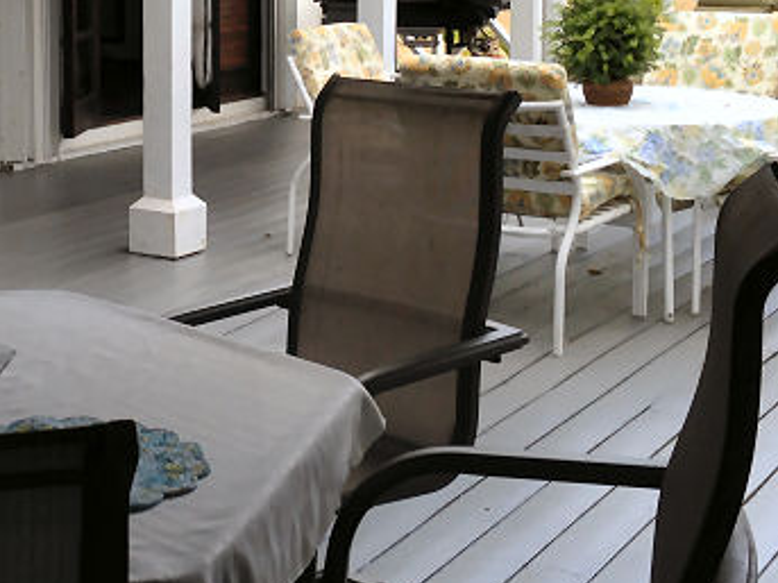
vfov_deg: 18.9
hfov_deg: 25.1
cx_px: 197
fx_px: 1730
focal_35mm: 77
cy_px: 98
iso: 50
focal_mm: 4.12
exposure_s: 1/226
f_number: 2.4
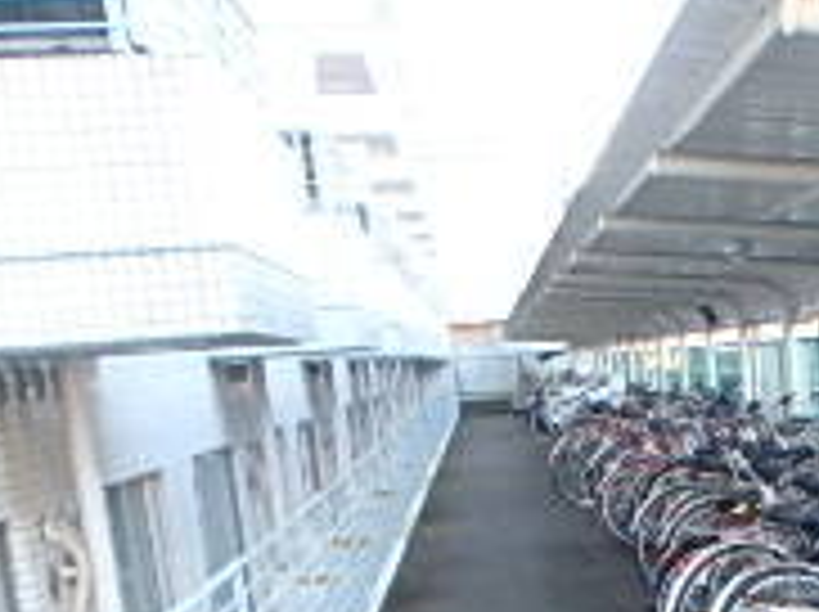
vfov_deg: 18.7
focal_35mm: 74
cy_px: 742
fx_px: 1749
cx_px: 976
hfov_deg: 24.0
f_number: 3.5
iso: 800
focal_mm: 3.7
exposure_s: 1/200
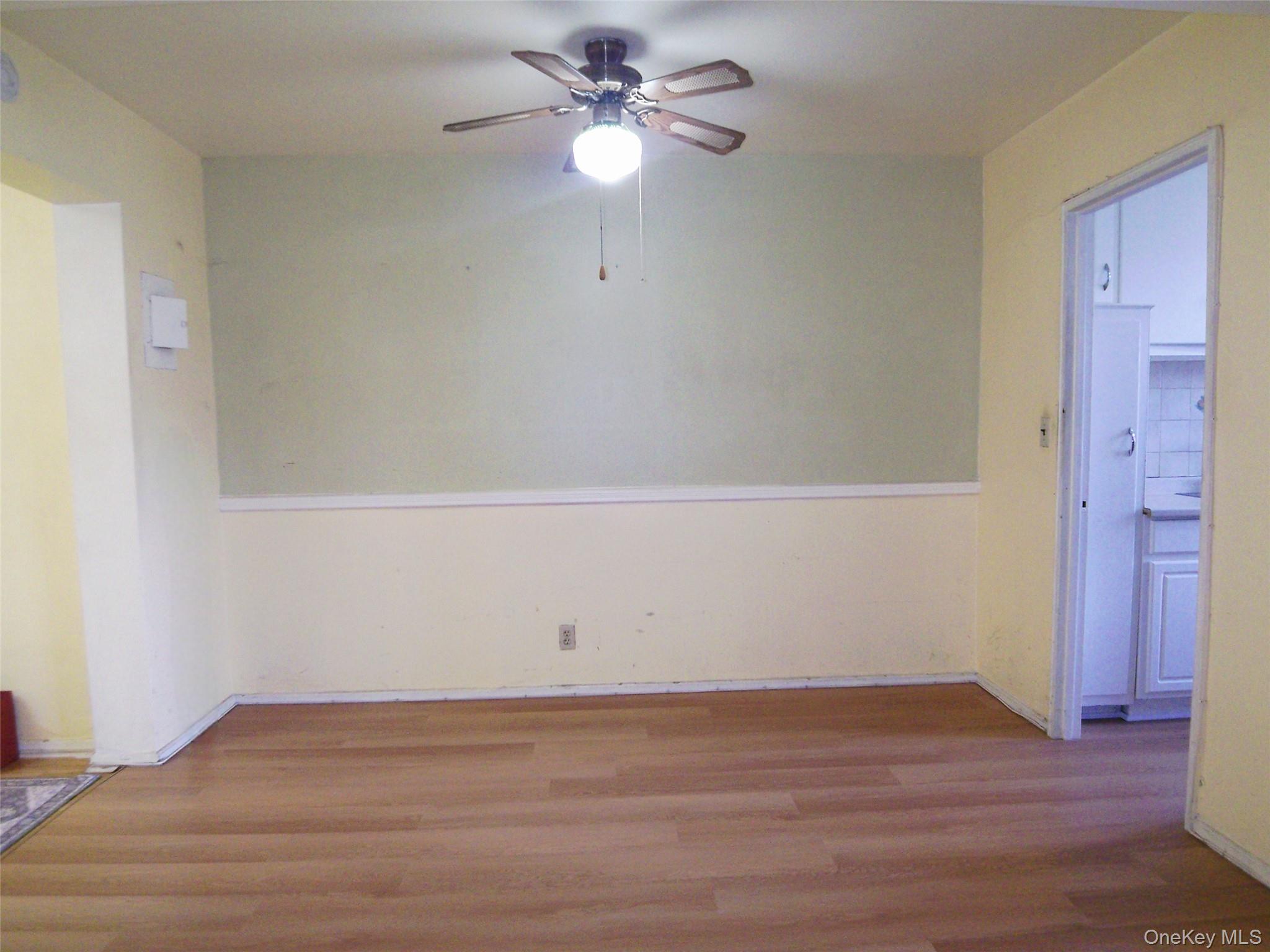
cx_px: 635
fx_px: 844
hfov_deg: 73.9
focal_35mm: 23
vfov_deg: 58.9
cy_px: 476
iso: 125
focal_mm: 3.8
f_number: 2.8
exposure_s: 1/30
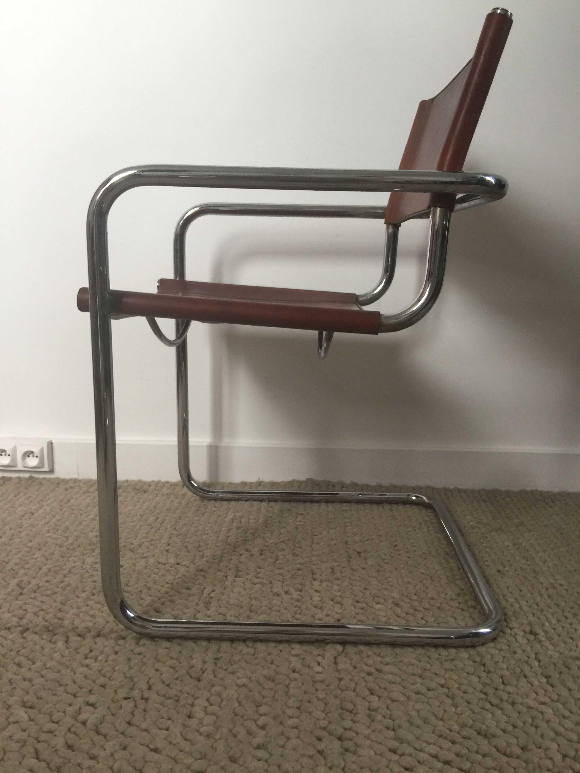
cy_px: 386
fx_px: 648
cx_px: 290
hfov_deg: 48.2
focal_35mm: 29
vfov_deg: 61.7
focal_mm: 4.15
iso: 64
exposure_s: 1/33
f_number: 2.2
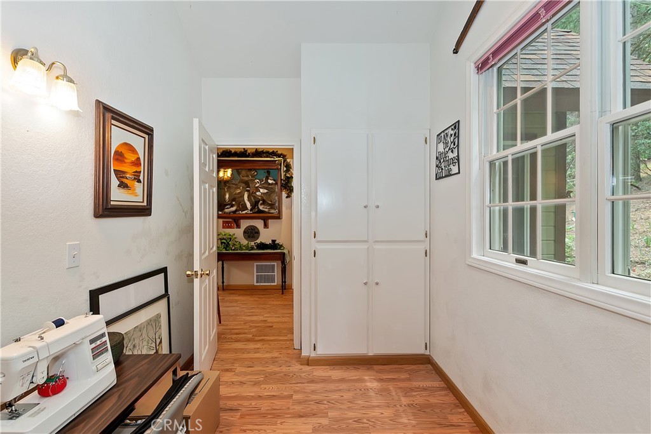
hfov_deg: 100.4
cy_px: 217
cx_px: 326
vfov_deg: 77.3
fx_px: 271
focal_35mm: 15
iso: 400
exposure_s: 1/30
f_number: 8
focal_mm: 10
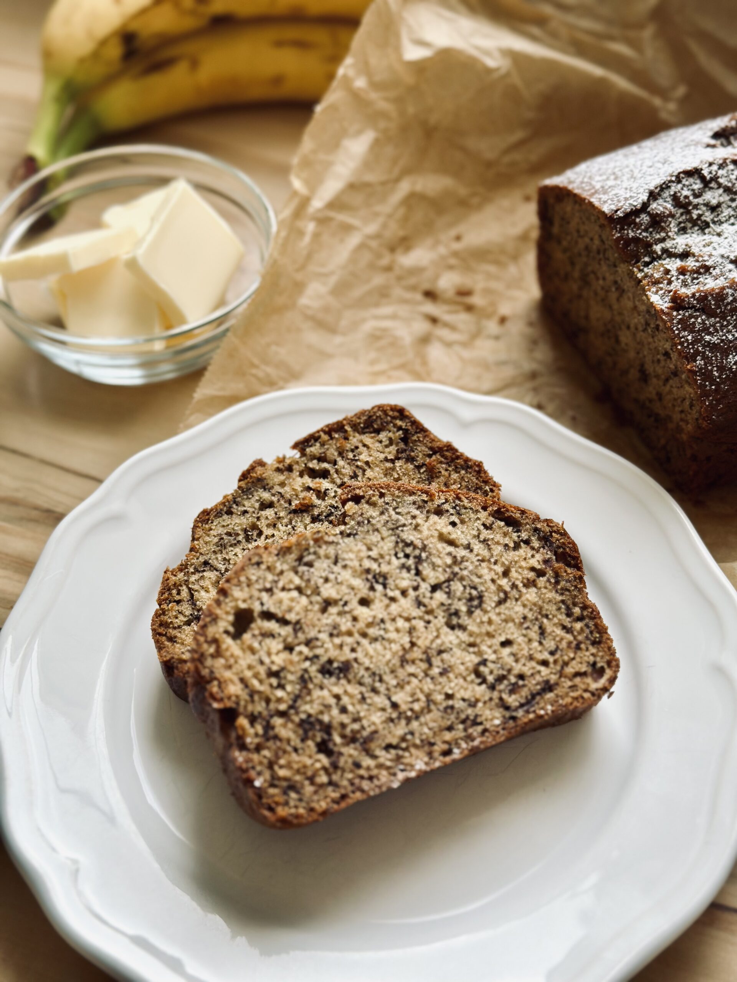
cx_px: 368
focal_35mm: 48
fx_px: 1363
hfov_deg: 30.3
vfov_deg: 39.7
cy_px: 491
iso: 80
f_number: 1.78
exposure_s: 1/121
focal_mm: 6.86
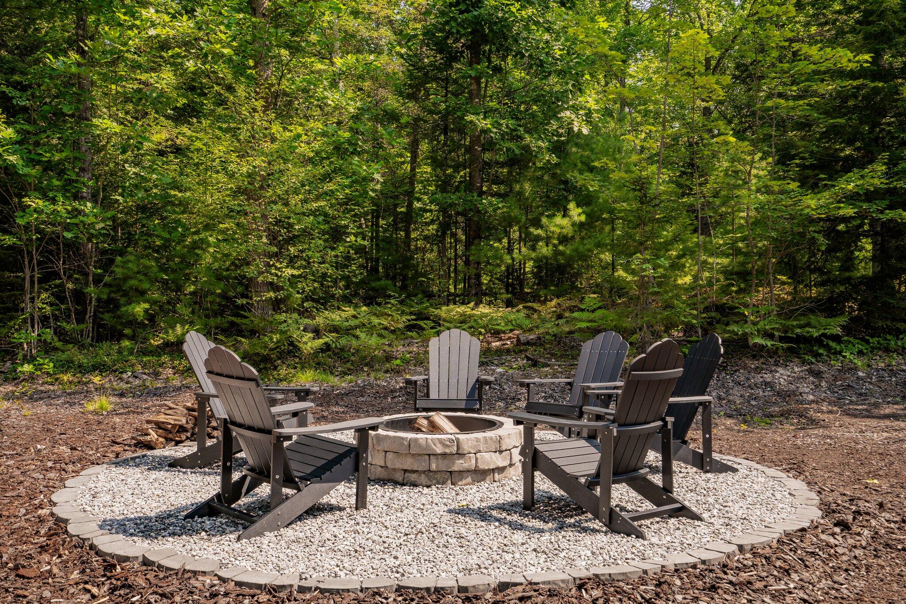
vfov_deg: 37.8
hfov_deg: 54.4
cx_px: 453
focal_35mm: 35
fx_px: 881
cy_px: 302
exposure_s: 1/125
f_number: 9
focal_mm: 35
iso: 80
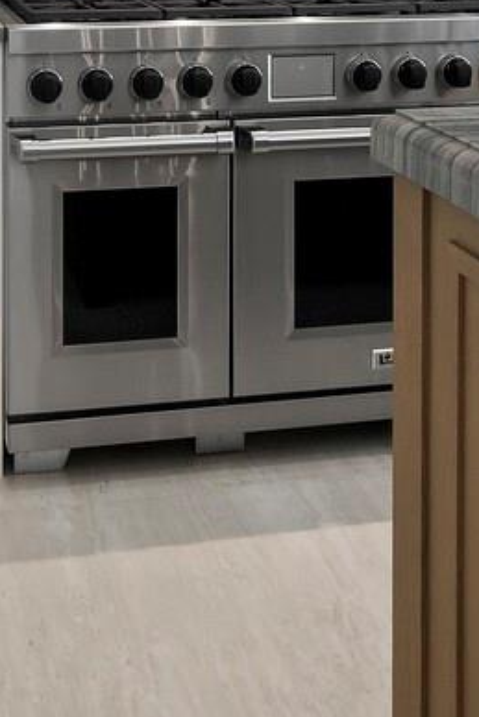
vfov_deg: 28.7
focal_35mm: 60
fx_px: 1196
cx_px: 113
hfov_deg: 22.4
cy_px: -155
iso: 400
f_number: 11
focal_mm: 7
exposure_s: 1/10
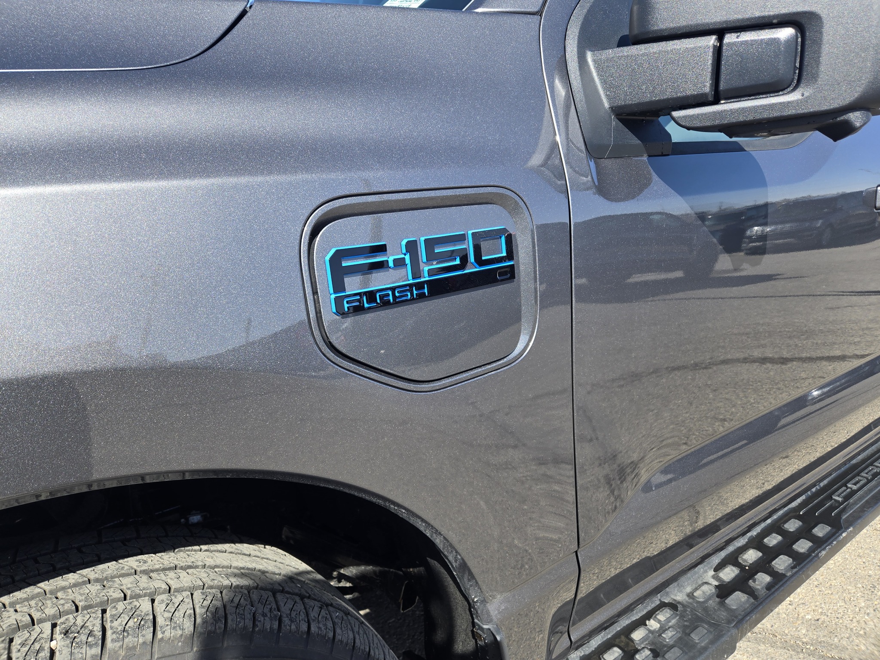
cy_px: 330
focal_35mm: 23
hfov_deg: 73.9
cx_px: 440
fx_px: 585
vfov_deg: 58.9
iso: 25
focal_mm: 5.4
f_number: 1.8
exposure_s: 1/728
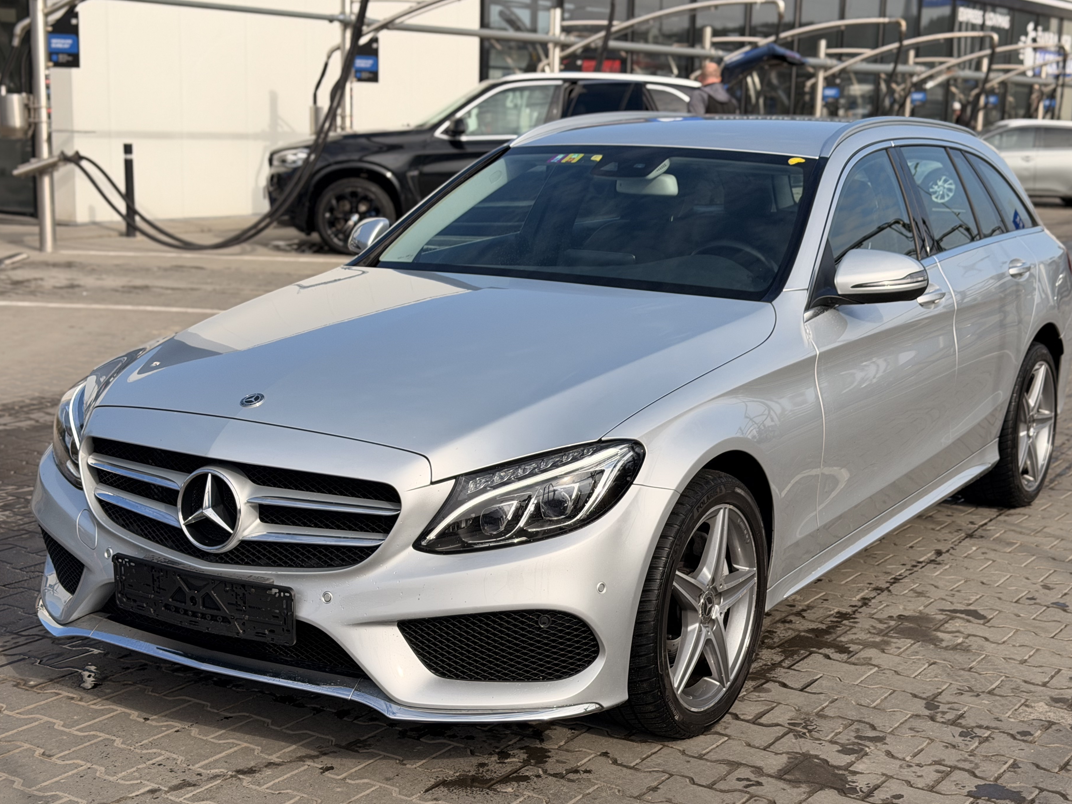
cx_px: 575
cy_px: 404
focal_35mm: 53
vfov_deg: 27.5
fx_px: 1641
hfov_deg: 36.2
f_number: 1.78
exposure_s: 1/4587
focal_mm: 6.76
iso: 64
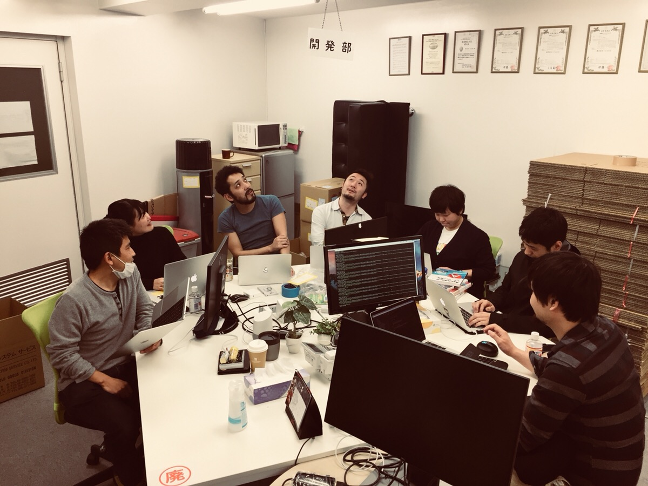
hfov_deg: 61.7
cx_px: 324
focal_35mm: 29
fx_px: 543
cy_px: 243
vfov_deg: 48.2
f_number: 2.2
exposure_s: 1/33
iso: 40
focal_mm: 4.15
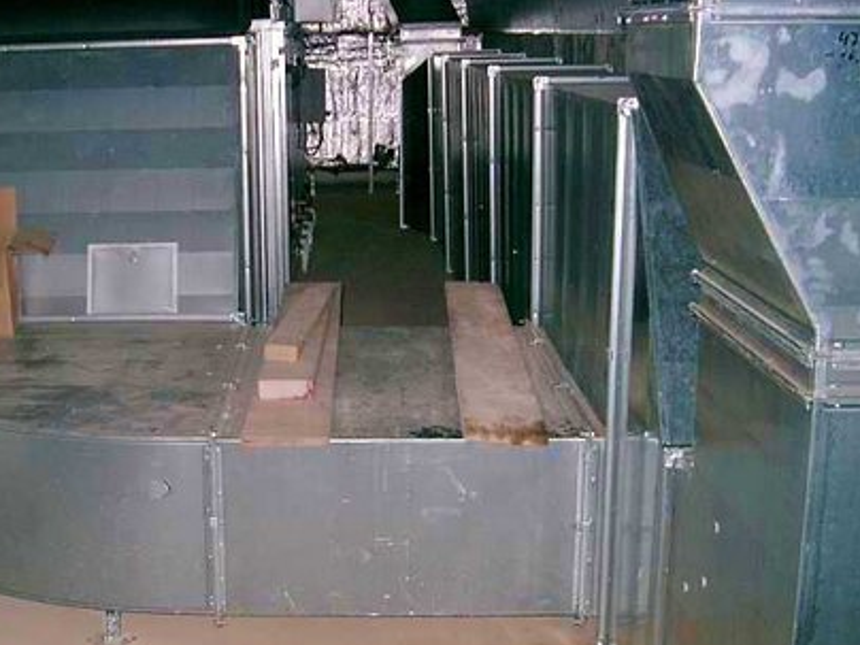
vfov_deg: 26.5
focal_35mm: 55
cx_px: 279
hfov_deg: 34.6
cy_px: 409
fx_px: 1366
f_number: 2.6
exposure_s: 1/60
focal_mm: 7.6
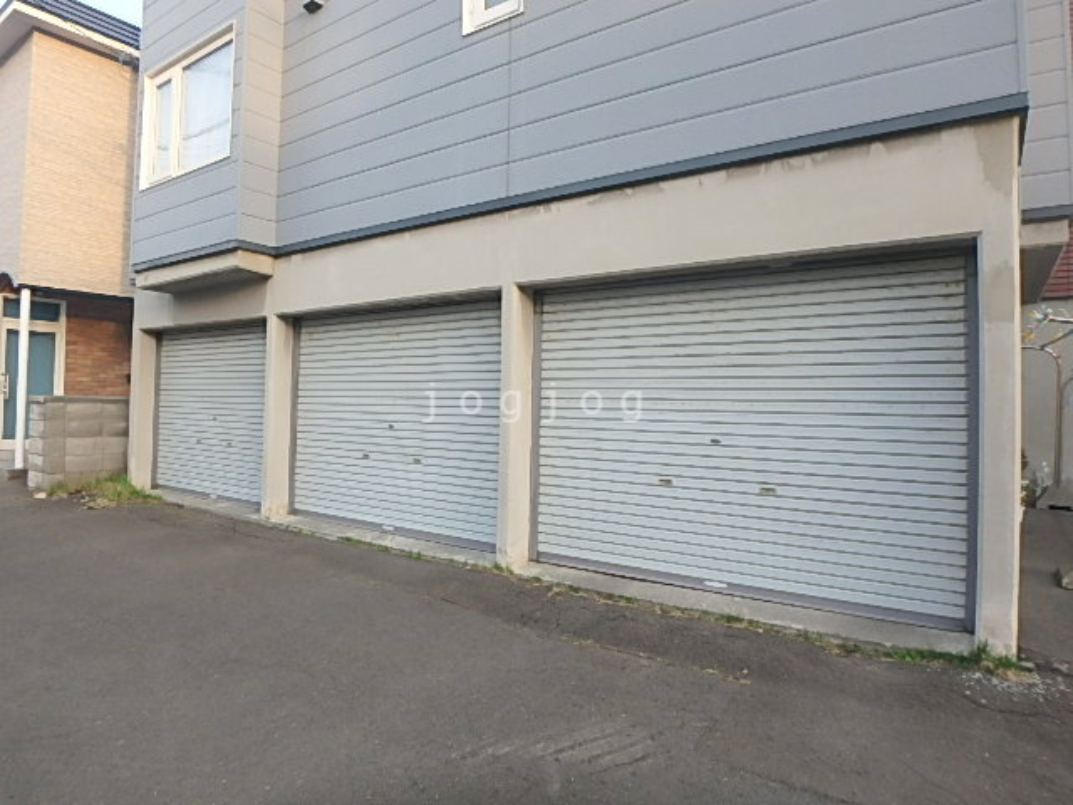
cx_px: 536
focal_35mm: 21
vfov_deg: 63.4
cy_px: 402
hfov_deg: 79.0
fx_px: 651
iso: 125
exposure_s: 1/100
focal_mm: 3.7
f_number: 3.5
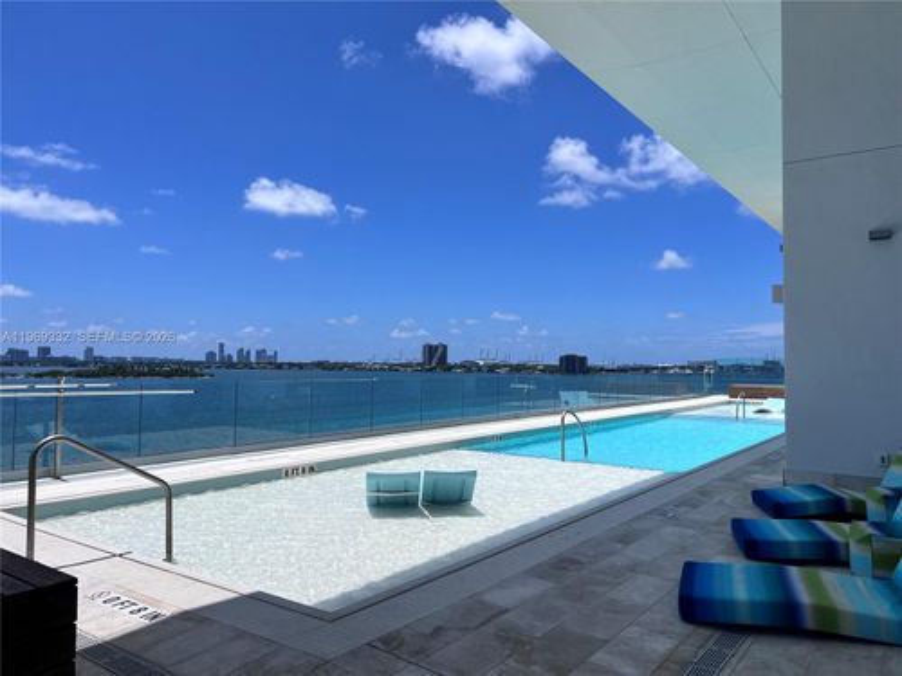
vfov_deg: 53.1
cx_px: 451
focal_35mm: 26
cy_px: 338
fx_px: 677
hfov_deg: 67.3
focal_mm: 5.7
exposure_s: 1/10309
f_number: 1.5
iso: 50
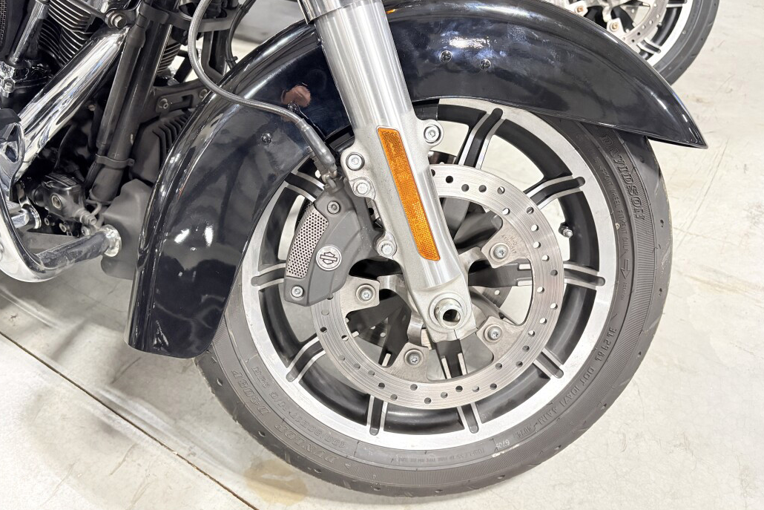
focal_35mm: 28
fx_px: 594
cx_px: 385
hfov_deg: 65.5
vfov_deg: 46.4
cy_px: 247
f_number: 1.6
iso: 320
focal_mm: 5.96
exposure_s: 1/60
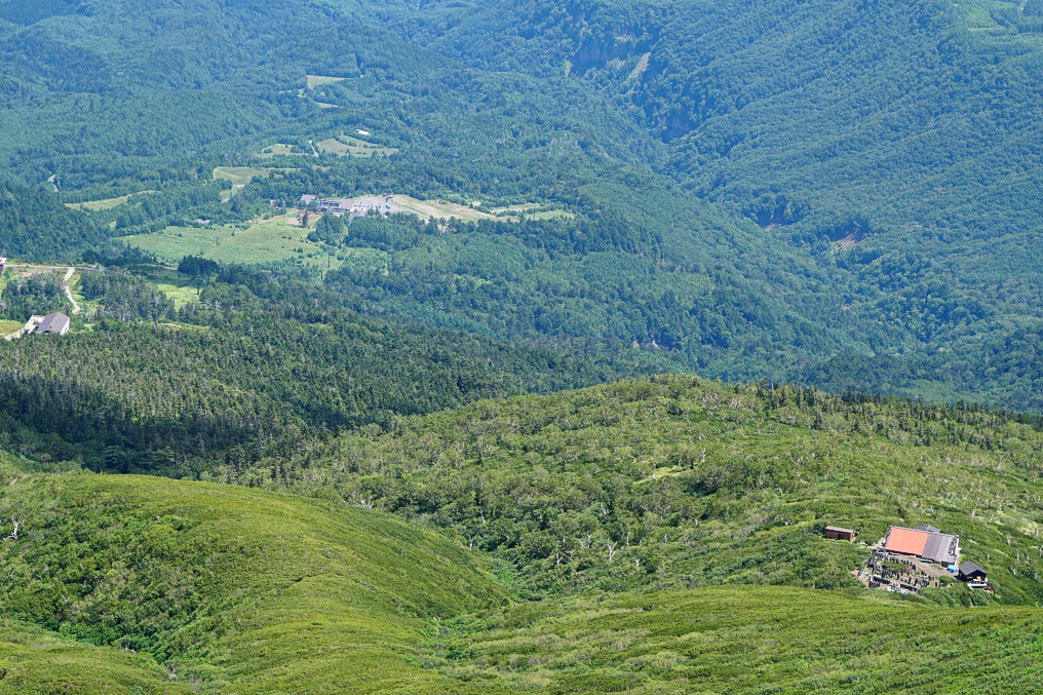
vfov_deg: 11.1
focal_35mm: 124
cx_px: 546
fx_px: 3592
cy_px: 351
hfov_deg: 16.5
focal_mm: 70
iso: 100
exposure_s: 1/400
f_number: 5
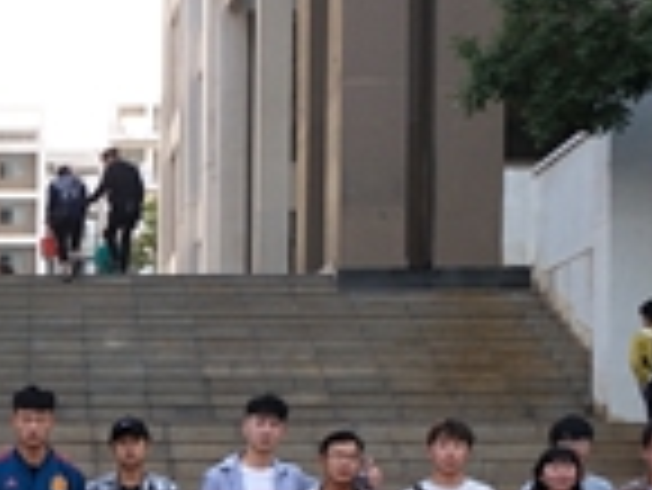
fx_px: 1866
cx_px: 0
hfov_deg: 19.3
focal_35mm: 99
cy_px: 521
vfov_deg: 14.6
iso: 41
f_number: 1.7
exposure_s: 1/100
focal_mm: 4.1
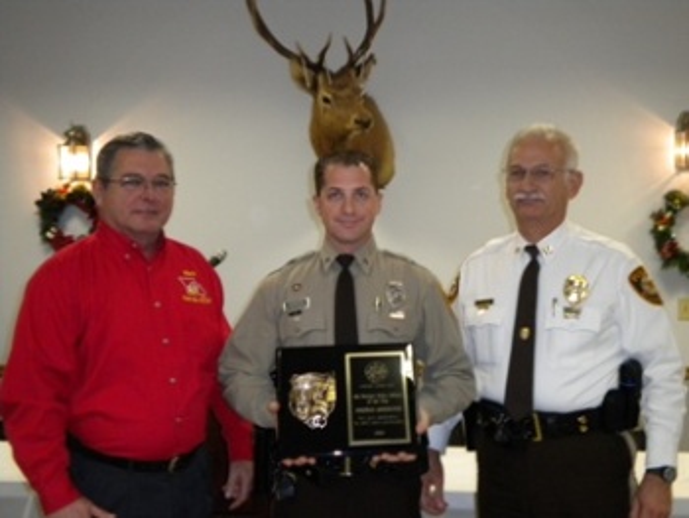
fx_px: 1036
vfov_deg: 28.1
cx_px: 344
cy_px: 259
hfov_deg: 36.8
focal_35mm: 52
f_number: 3.9
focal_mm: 9.3
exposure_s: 1/30
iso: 400
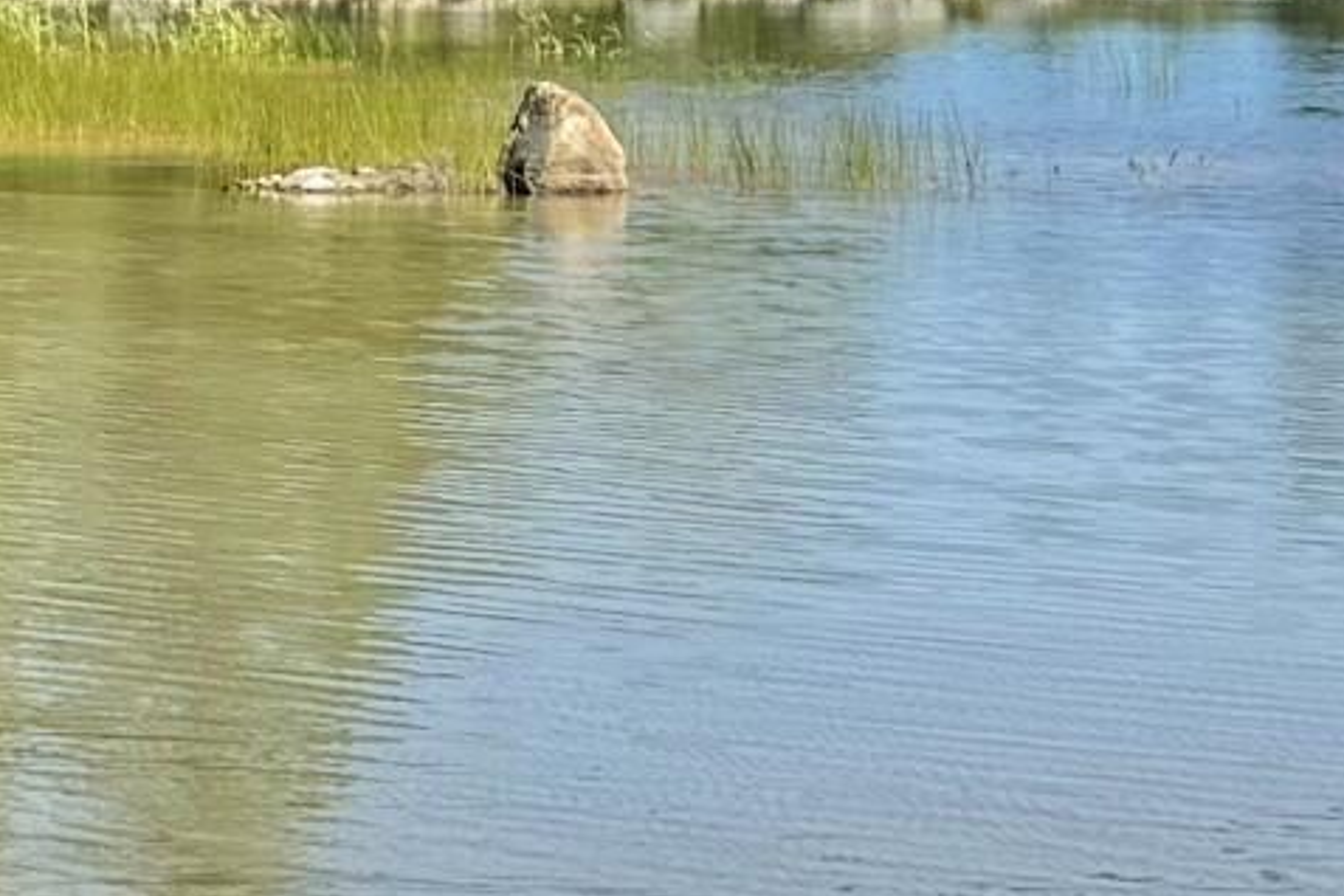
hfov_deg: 11.4
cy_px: -383
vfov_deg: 8.6
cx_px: -1598
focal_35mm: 157
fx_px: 5861
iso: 80
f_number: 1.78
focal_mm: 6.76
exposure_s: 1/4049
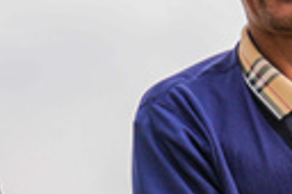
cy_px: 257
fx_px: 1774
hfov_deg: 9.4
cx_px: 162
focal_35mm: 219
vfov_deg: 6.2
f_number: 5.6
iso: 125
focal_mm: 35
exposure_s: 1/640
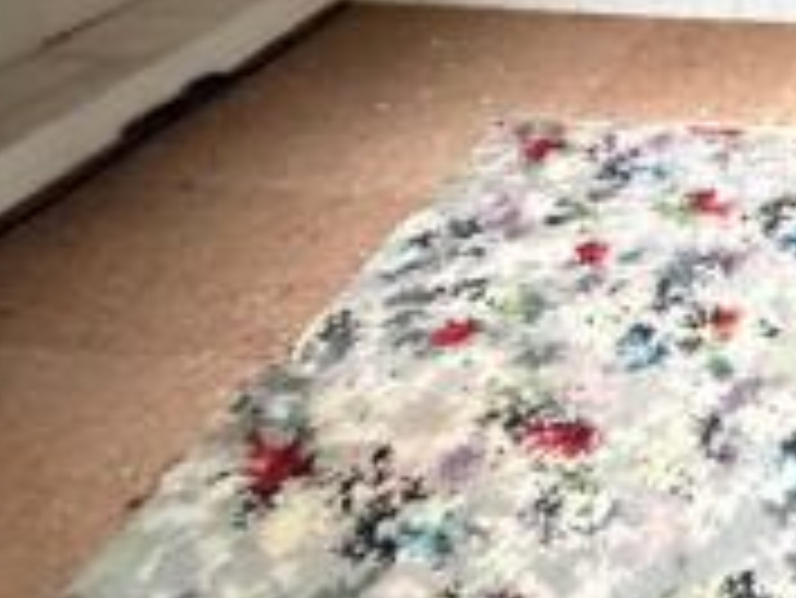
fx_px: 1058
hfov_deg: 31.9
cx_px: 1023
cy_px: -209
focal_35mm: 46
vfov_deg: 26.2
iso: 2500
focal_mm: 2.22
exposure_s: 1/30
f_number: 2.2
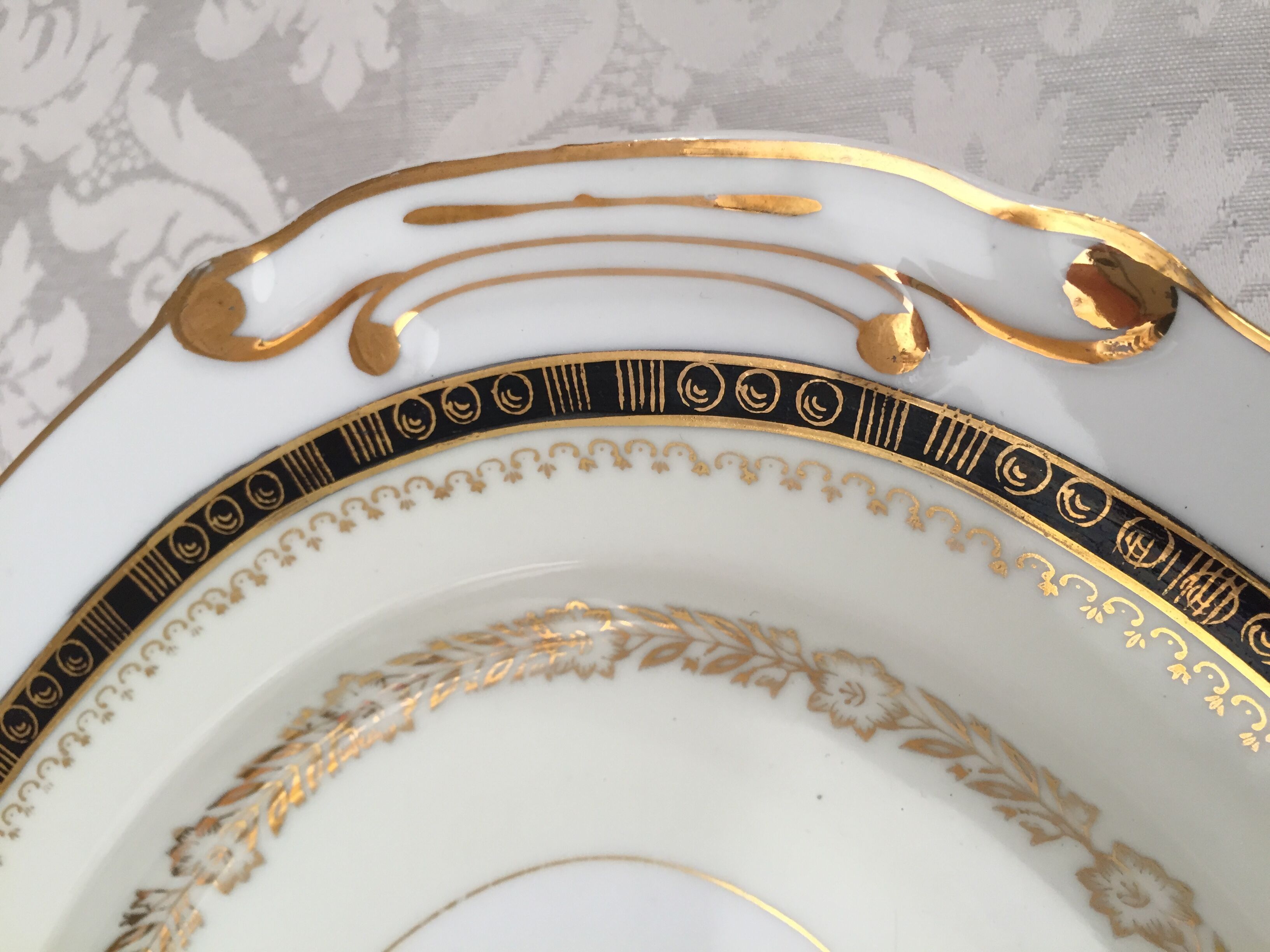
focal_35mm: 29
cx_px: 635
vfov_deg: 48.2
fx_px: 1064
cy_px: 476
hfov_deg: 61.7
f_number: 2.2
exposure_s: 1/33
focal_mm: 4.15
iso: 50
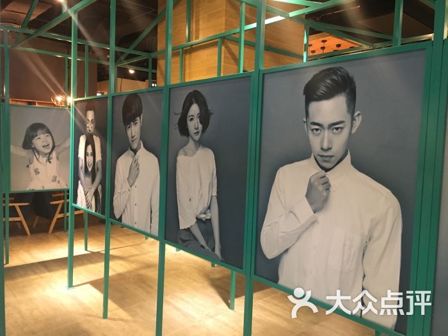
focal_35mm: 29
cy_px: 168
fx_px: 375
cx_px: 224
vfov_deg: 48.2
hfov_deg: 61.7
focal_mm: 4.15
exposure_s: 1/33
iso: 160
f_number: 2.2
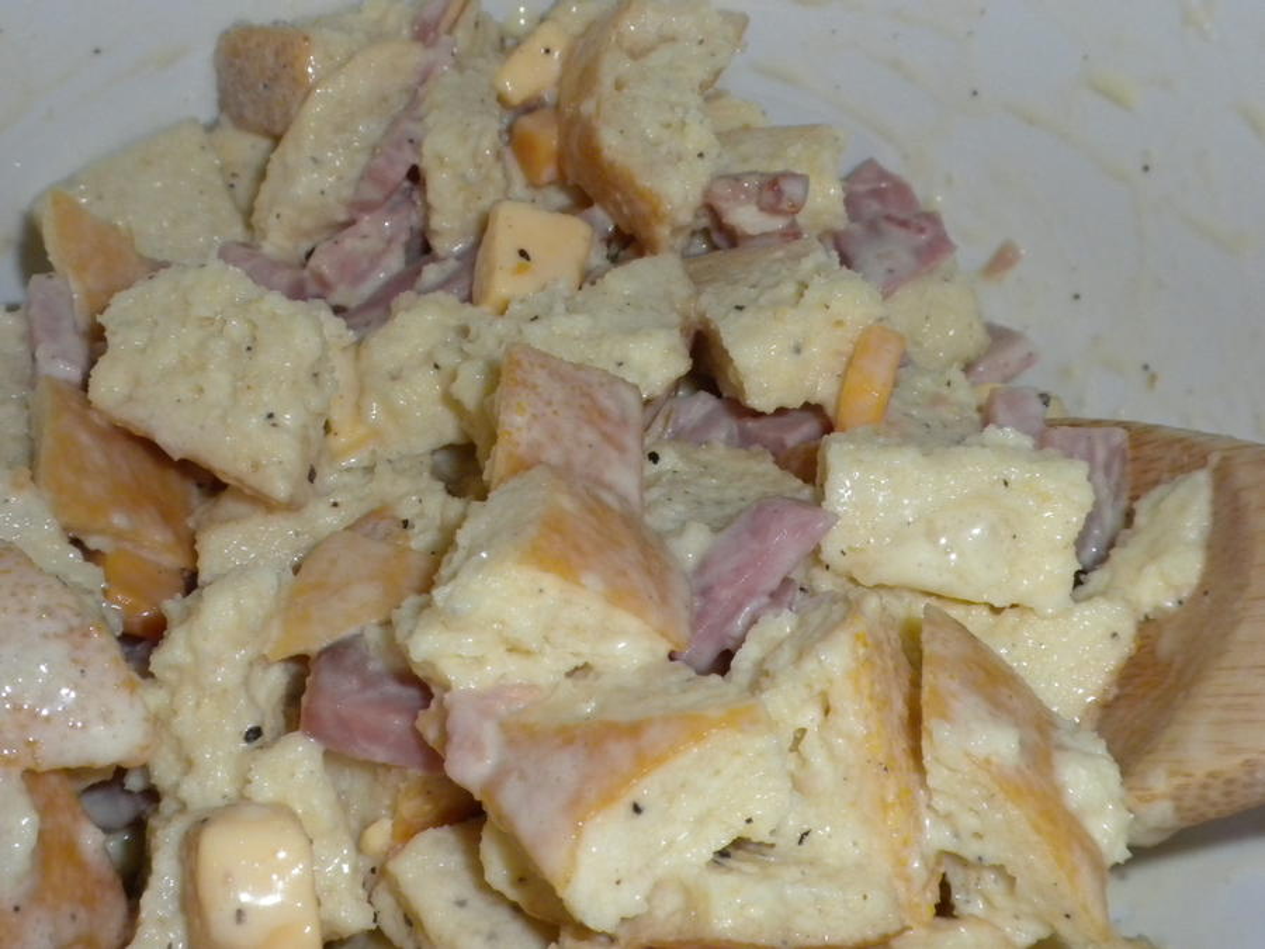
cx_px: 632
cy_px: 474
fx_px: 1900
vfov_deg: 28.0
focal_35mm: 52
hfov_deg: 36.8
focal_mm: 9.1
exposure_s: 1/30
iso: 400
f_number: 11
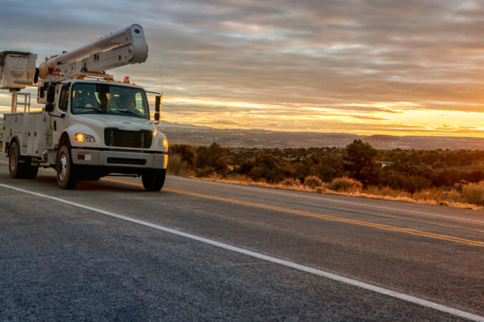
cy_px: 134
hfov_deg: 32.2
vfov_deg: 21.7
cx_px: 263
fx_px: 838
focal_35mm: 62
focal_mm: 52.3
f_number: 6.3
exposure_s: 1/320
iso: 640
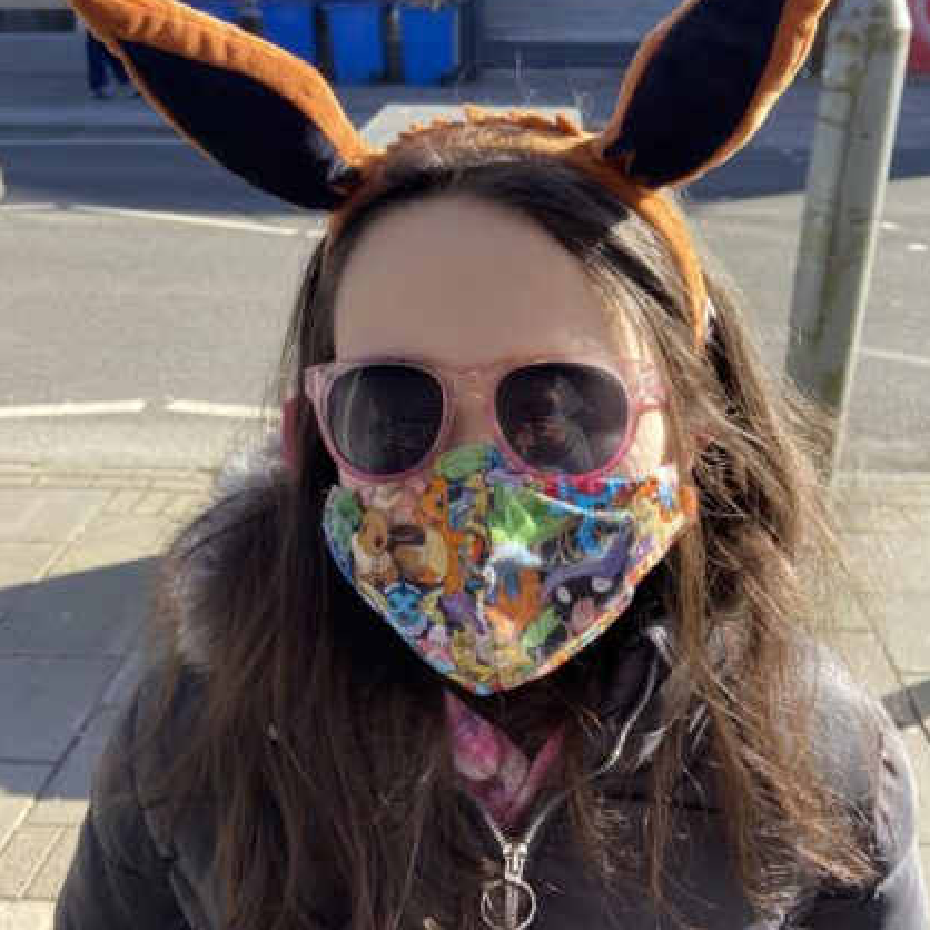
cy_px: 514
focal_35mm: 33
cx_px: 496
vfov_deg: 49.7
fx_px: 1003
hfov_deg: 49.7
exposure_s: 1/397
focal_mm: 4.25
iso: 32
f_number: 1.8
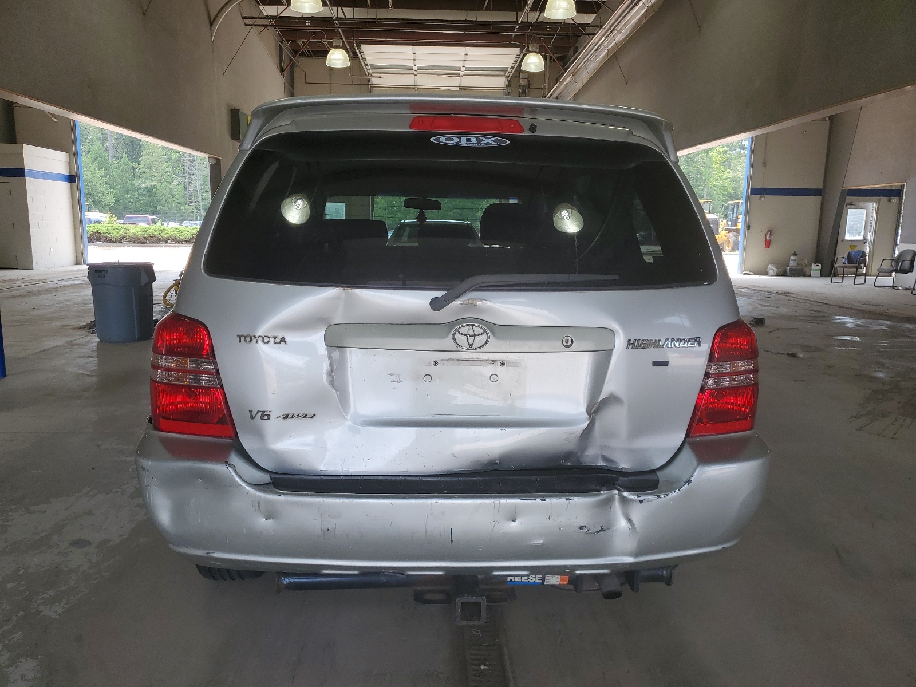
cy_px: 344
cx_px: 458
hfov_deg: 67.3
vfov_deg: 53.1
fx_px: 688
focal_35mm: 26
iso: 50
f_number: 1.5
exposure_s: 1/435
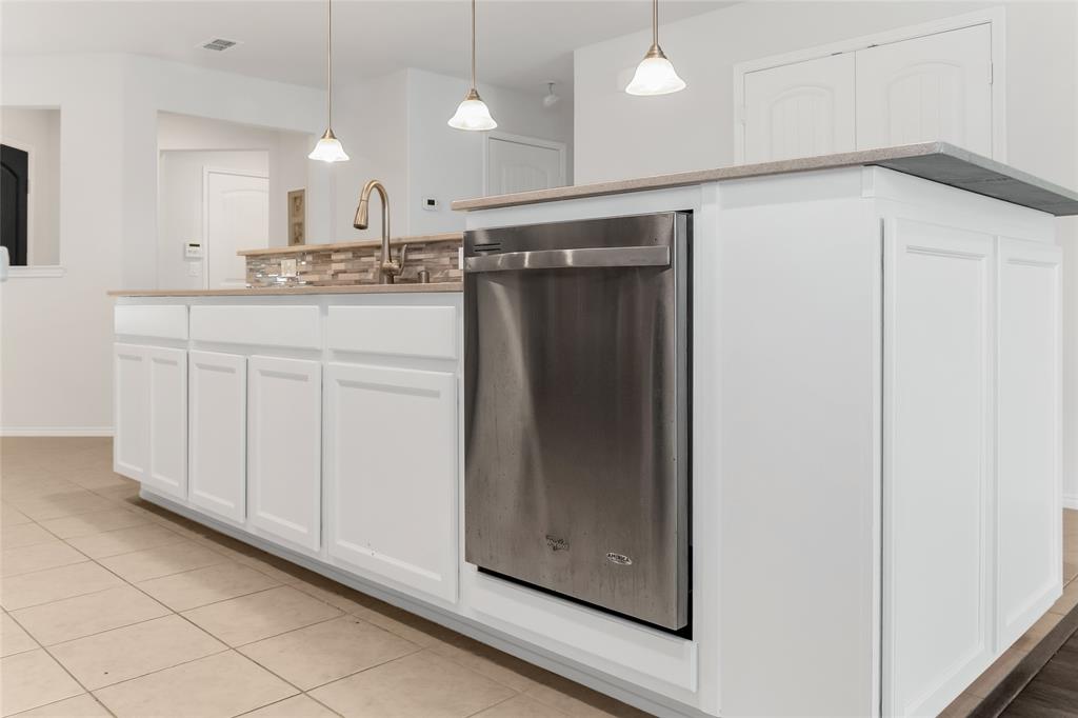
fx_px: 808
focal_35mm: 27
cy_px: 359
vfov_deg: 47.9
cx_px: 539
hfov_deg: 67.4
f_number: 8
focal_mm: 18
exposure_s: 1/15
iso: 160
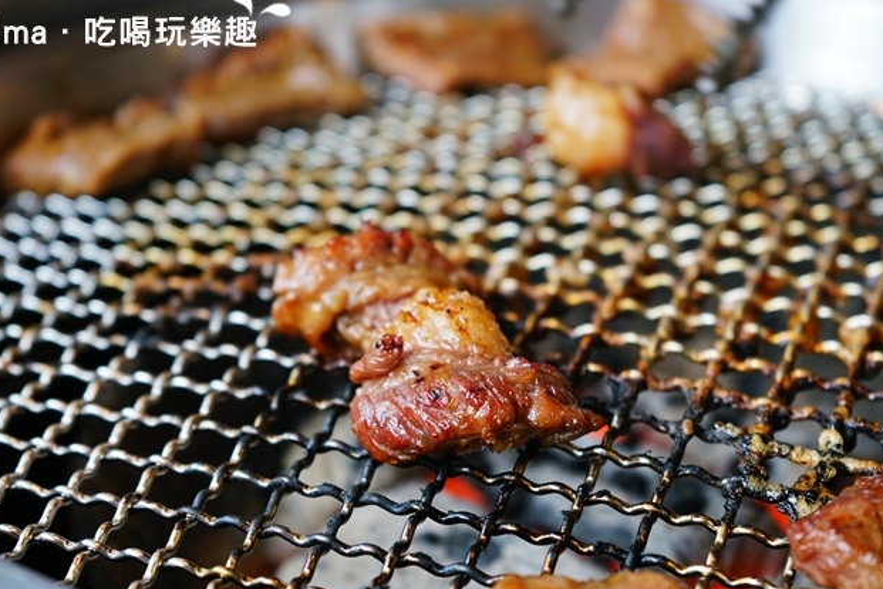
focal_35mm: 67
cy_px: 356
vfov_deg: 20.3
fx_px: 1643
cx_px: 459
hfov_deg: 30.1
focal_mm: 52
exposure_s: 1/60
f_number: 5
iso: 800
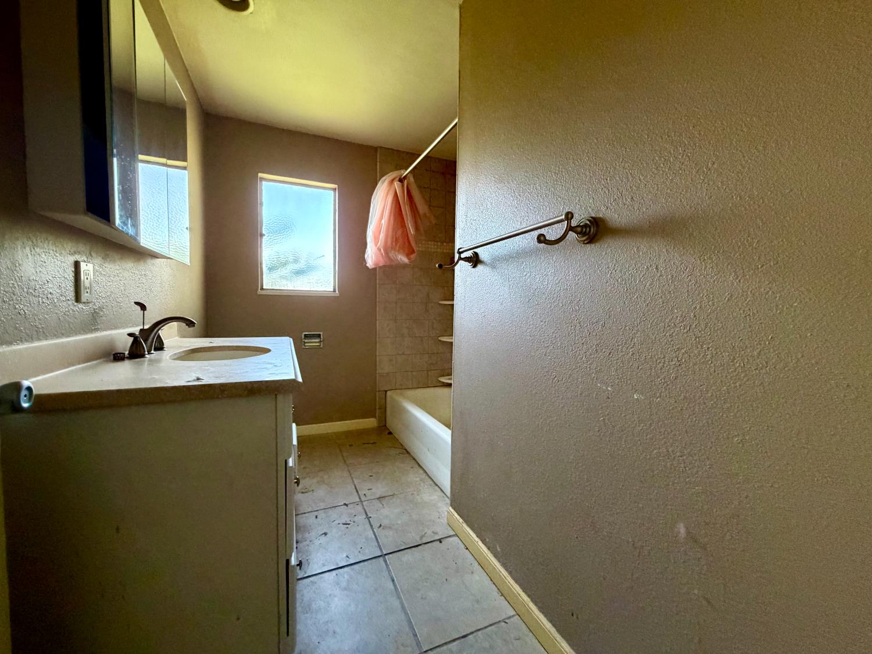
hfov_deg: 102.1
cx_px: 436
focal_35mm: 14
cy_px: 327
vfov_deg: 85.7
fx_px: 353
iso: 500
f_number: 2.2
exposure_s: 1/60
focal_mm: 2.22
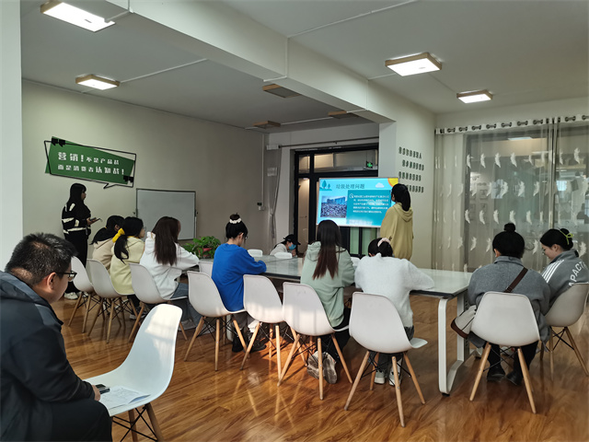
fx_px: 442
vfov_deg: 53.1
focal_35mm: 26
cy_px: 221
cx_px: 294
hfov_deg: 67.3
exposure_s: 1/120
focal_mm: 5.58
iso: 400
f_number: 1.8
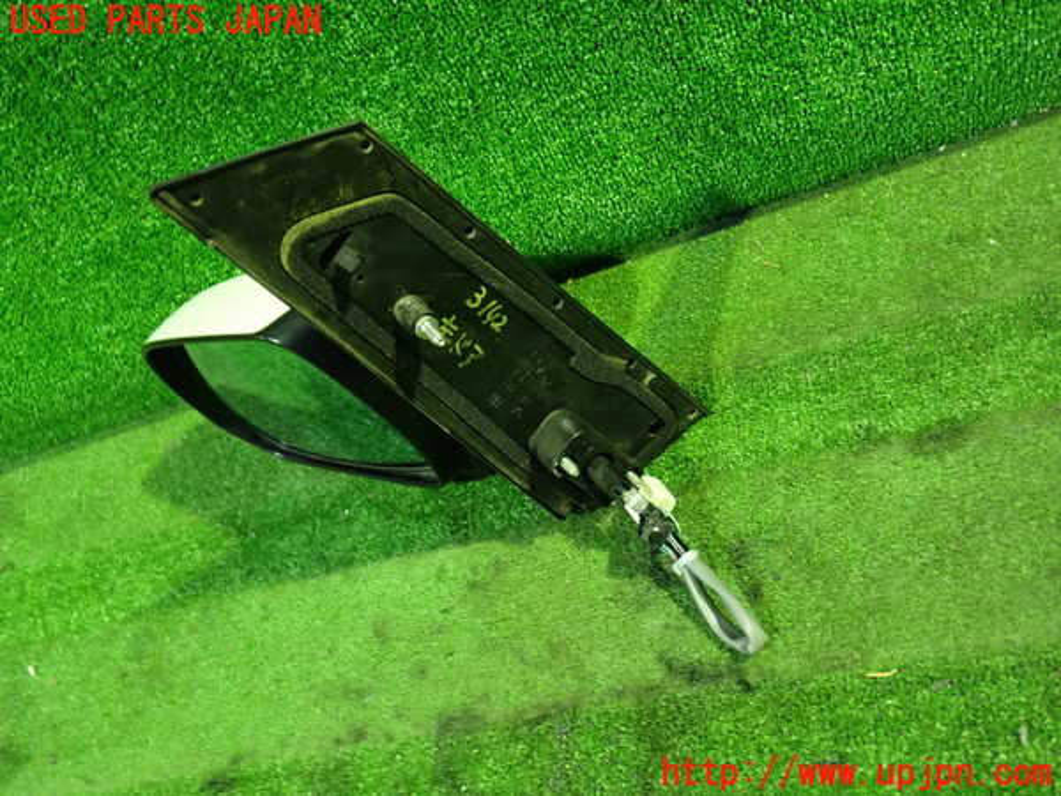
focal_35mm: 30
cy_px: 398
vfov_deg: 46.8
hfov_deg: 60.0
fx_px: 920
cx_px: 530
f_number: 2.3
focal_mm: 5.4
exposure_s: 1/25
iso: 800
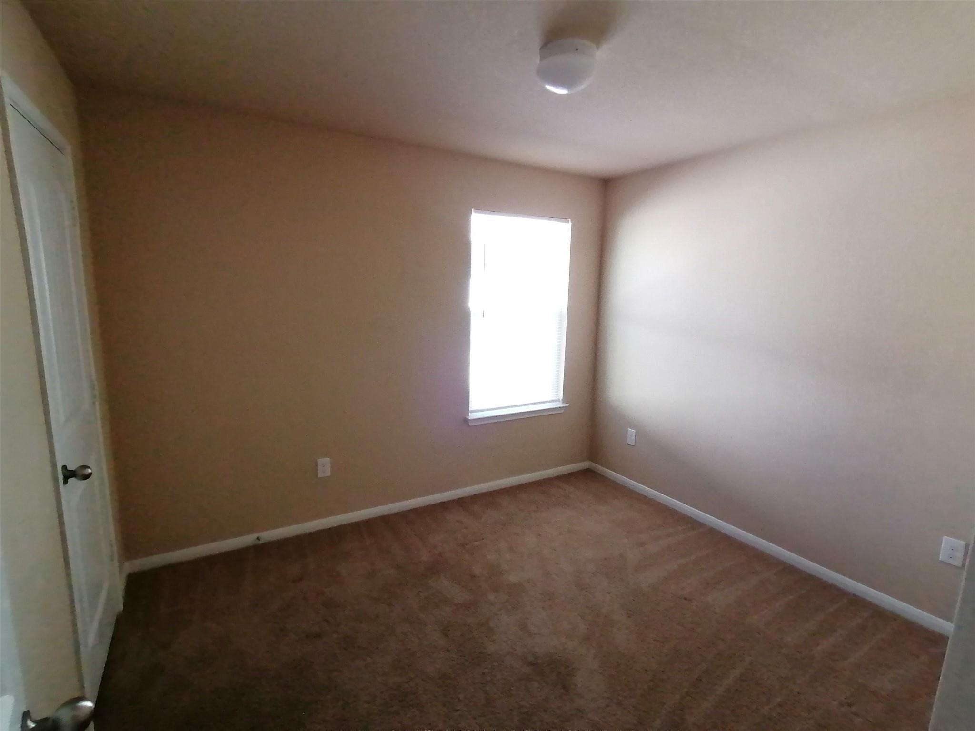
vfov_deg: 74.7
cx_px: 488
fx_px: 479
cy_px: 366
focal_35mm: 17
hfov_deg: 91.0
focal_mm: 2.7
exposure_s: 1/50
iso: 200
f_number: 2.4
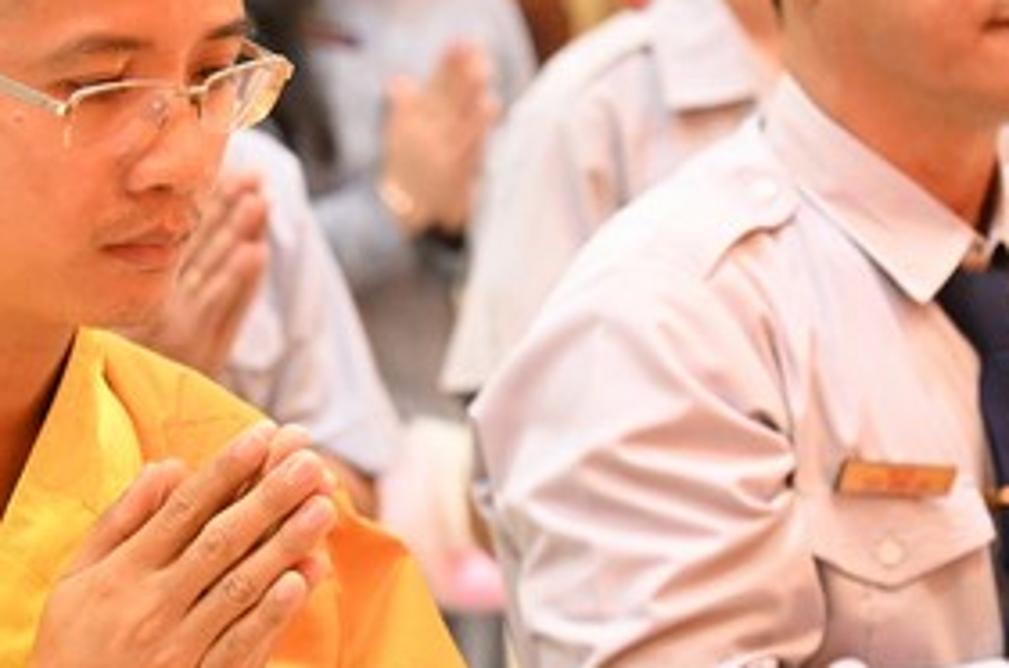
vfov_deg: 7.2
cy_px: 277
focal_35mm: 190
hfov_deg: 10.8
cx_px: 330
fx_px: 5313
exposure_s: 1/200
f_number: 4.5
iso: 8000
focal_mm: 82
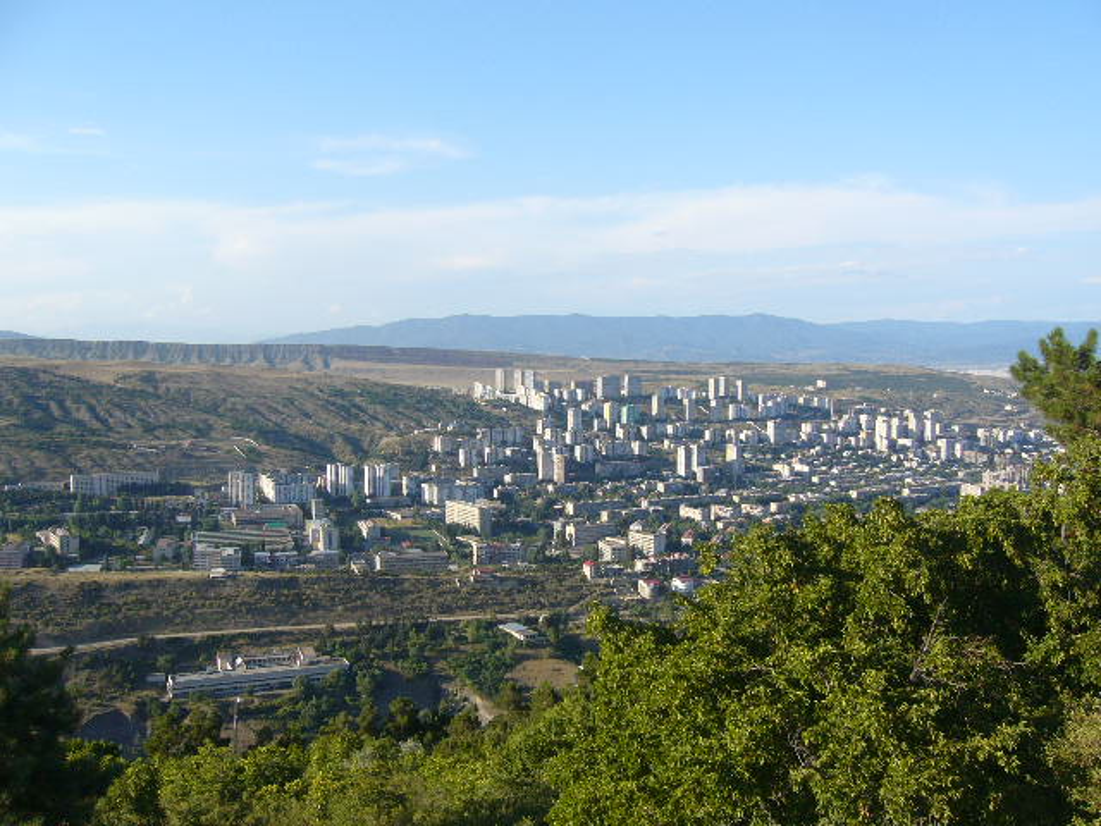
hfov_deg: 52.6
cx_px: 550
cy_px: 413
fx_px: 1113
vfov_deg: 40.7
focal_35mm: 35
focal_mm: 5.8
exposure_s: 1/160
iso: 80
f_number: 5.6
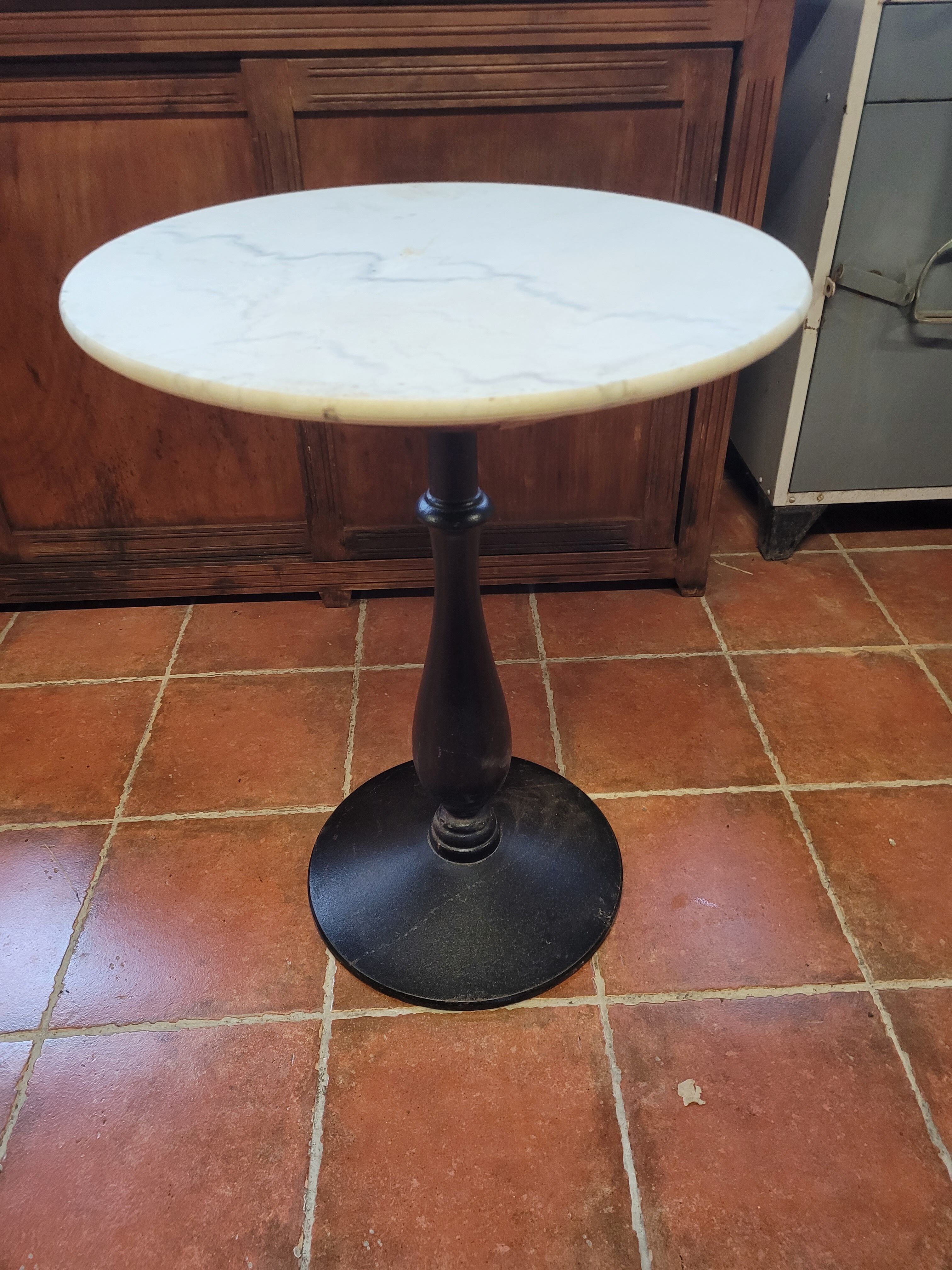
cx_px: 476
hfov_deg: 53.1
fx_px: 953
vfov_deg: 67.3
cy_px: 635
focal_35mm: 26
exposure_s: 1/50
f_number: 1.8
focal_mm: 5.4
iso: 250
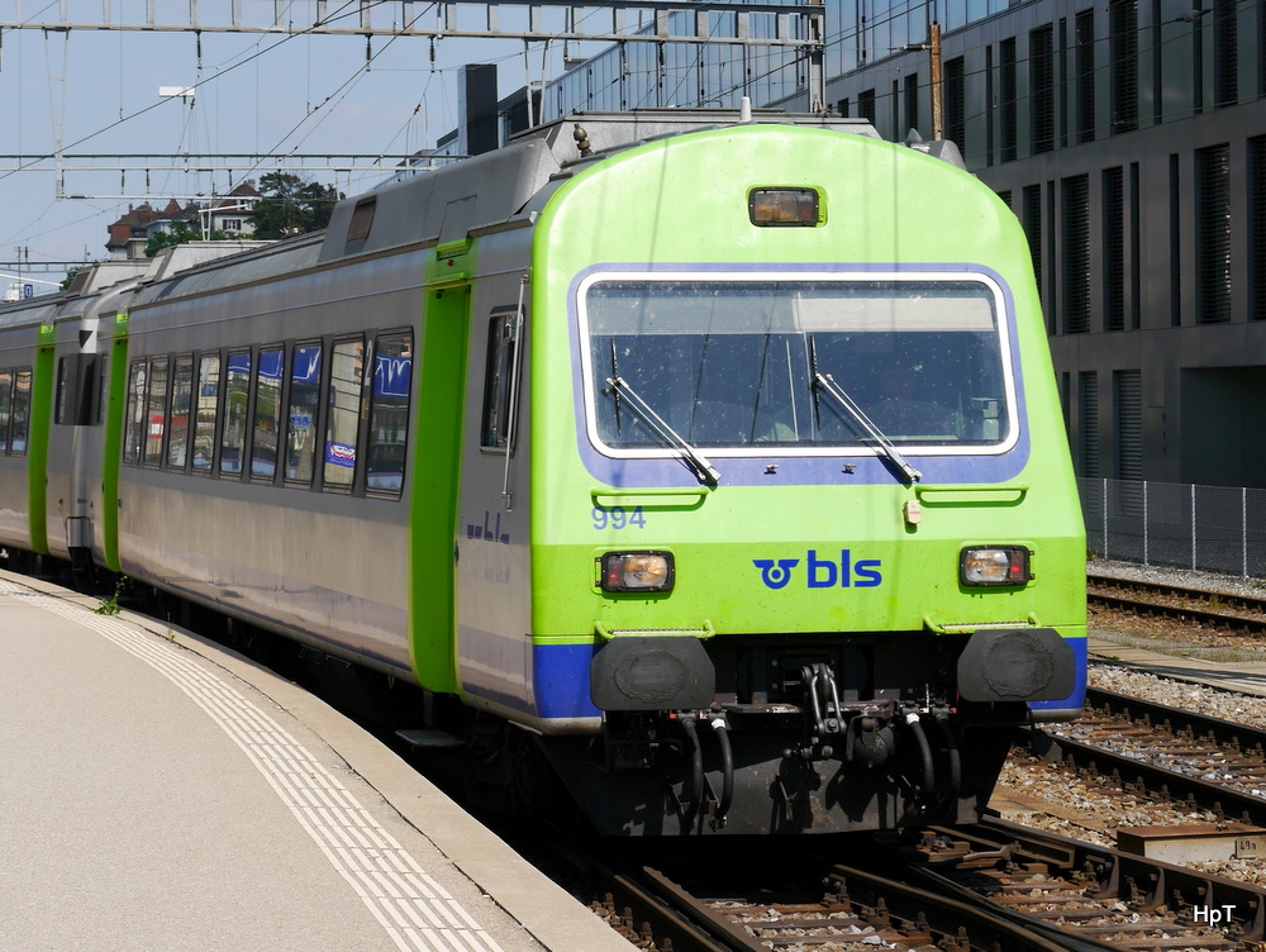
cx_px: 633
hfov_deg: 23.3
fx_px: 3075
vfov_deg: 17.6
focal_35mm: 84
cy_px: 476
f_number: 10
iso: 160
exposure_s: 1/400
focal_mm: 42
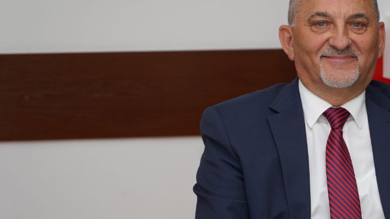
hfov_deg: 10.6
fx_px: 2089
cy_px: 150
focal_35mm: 202
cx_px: 301
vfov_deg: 6.0
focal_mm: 105
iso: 200
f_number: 4
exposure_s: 1/100
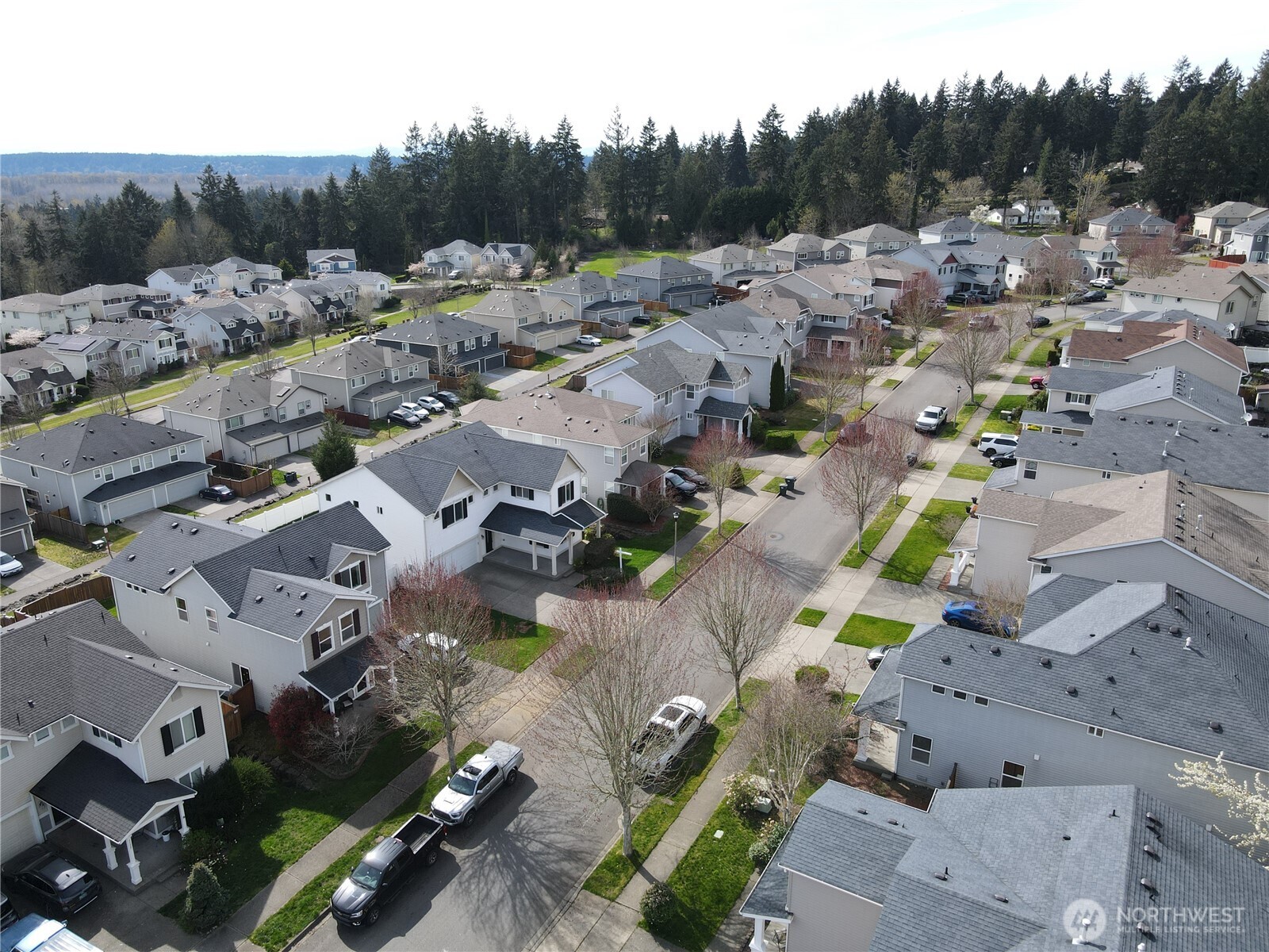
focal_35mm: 24
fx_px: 880
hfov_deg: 71.6
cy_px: 476
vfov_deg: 56.8
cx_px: 634
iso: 110
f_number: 2.8
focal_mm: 4.5
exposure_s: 1/320
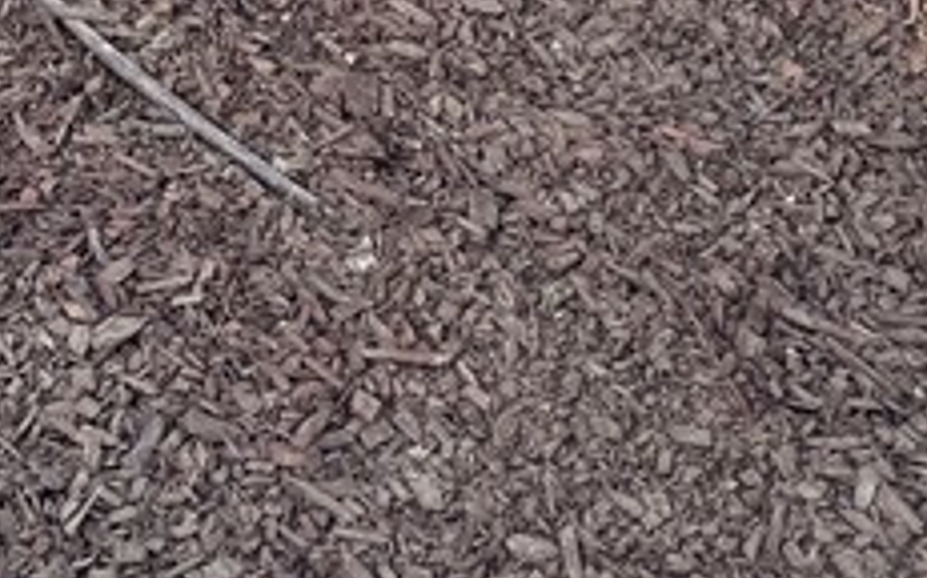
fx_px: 2853
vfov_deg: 10.5
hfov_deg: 17.8
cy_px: -646
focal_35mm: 113
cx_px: -84
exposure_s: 1/1456
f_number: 1.78
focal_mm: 6.76
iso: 80
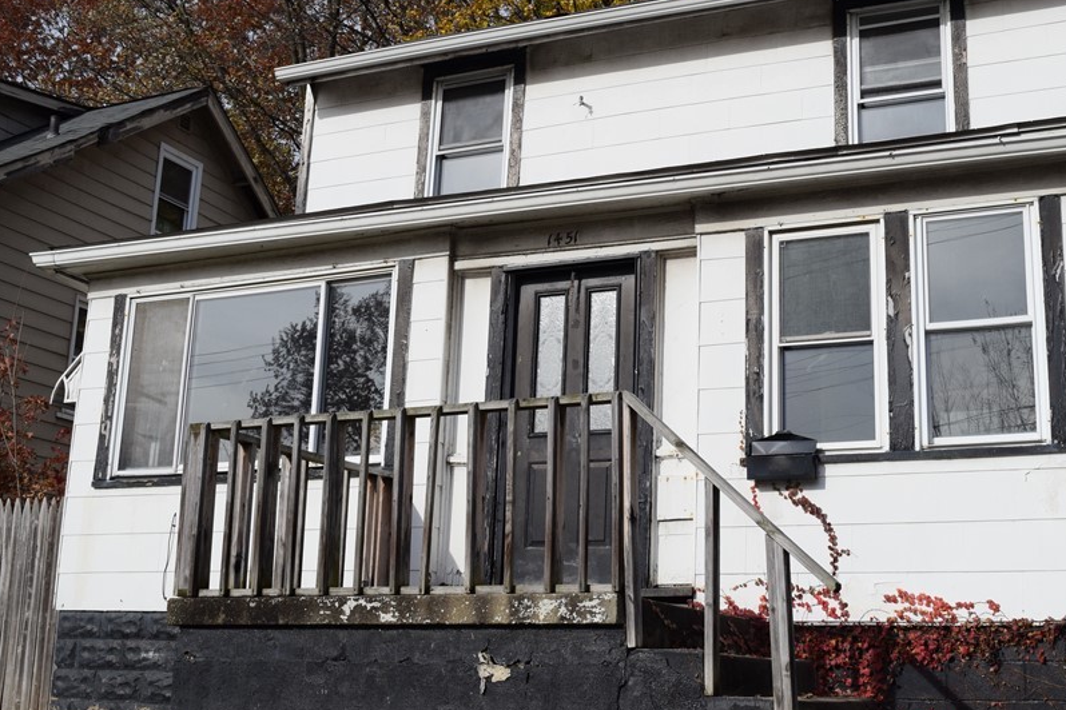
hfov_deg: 40.2
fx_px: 1451
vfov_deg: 27.5
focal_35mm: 49
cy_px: 356
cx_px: 614
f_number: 8
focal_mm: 24
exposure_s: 1/4000
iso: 800
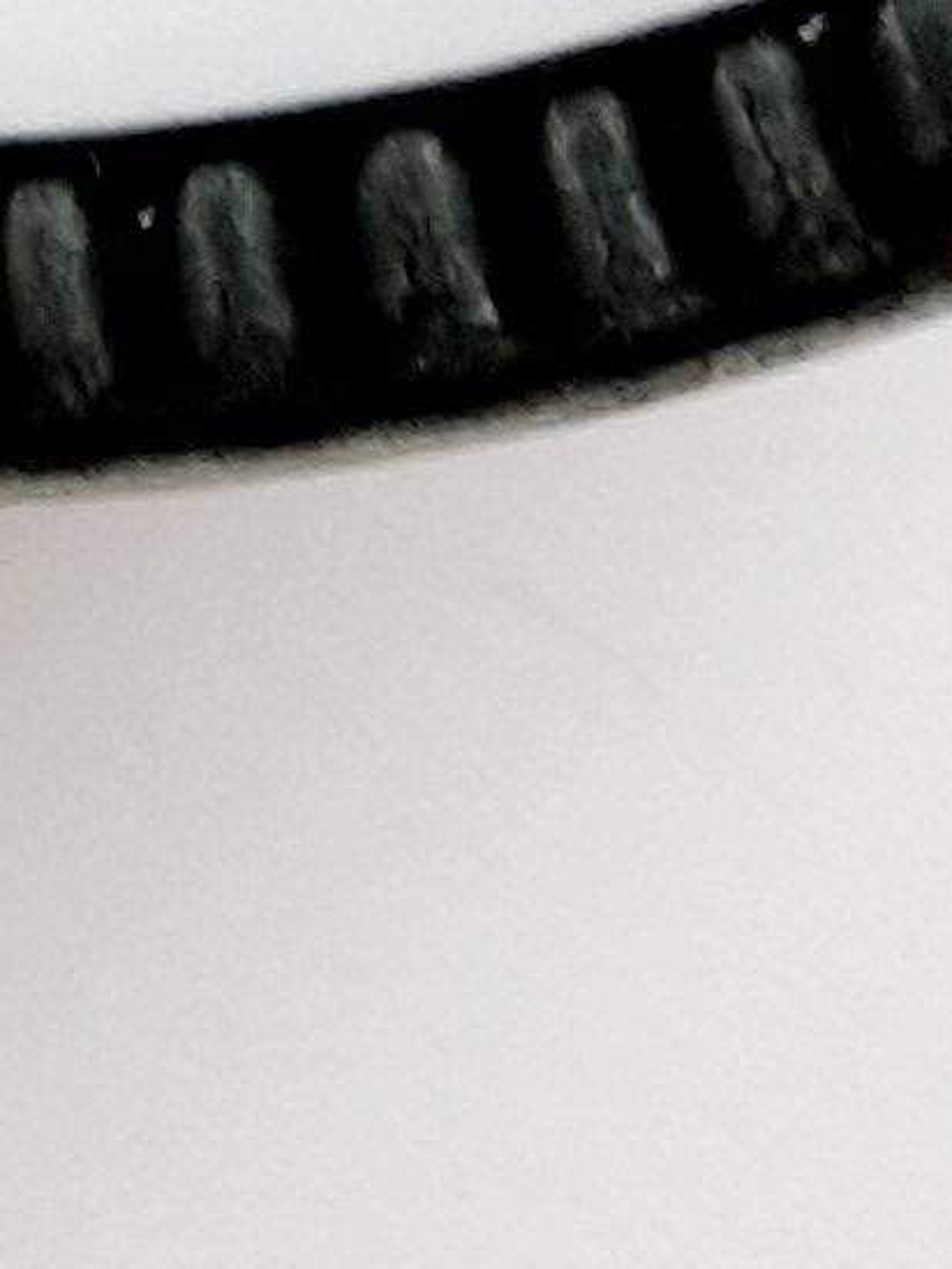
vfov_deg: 9.0
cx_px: -74
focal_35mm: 191
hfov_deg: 7.7
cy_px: -2133
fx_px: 7001
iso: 50
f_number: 1.7
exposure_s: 1/40
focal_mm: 3.93
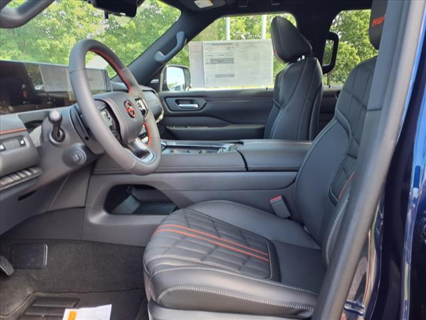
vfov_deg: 51.4
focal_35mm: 27
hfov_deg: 65.3
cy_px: 160
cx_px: 213
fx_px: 332
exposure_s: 1/120
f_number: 1.9
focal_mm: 3.58
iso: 40
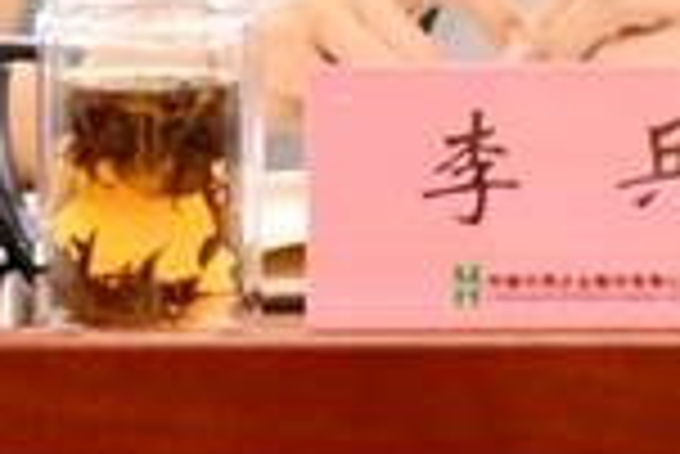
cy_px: -627
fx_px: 7014
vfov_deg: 3.7
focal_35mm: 371
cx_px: 495
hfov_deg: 5.5
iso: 3600
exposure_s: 1/80
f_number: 5.6
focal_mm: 70
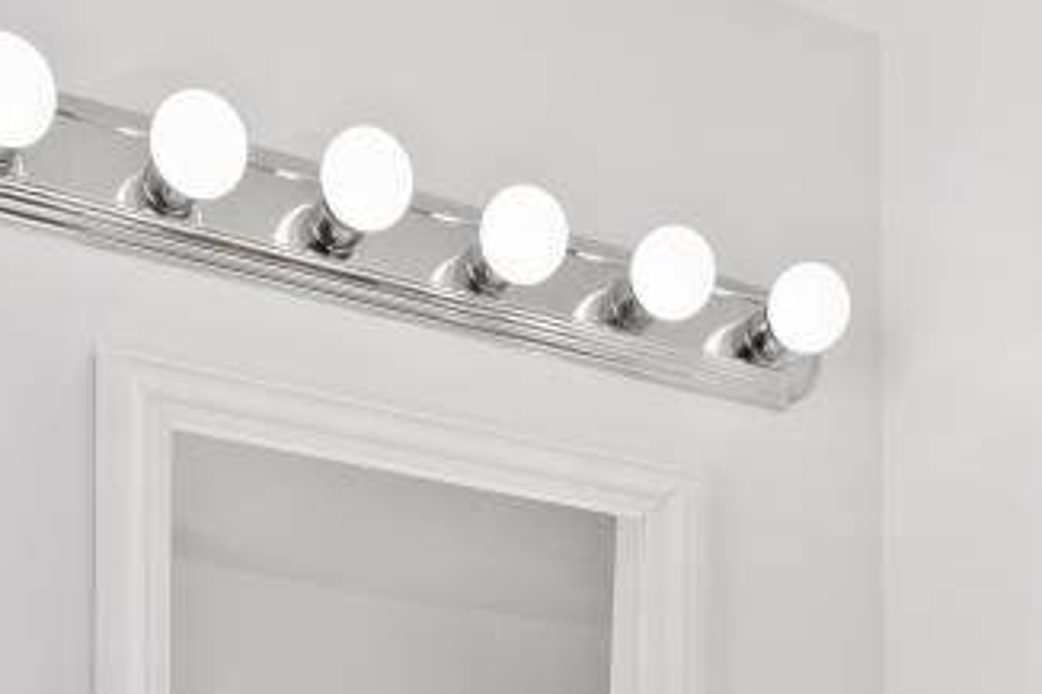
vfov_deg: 17.1
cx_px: 585
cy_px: 1254
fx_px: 1880
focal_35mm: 65
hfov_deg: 30.9
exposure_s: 1/80
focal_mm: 14
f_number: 8
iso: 320
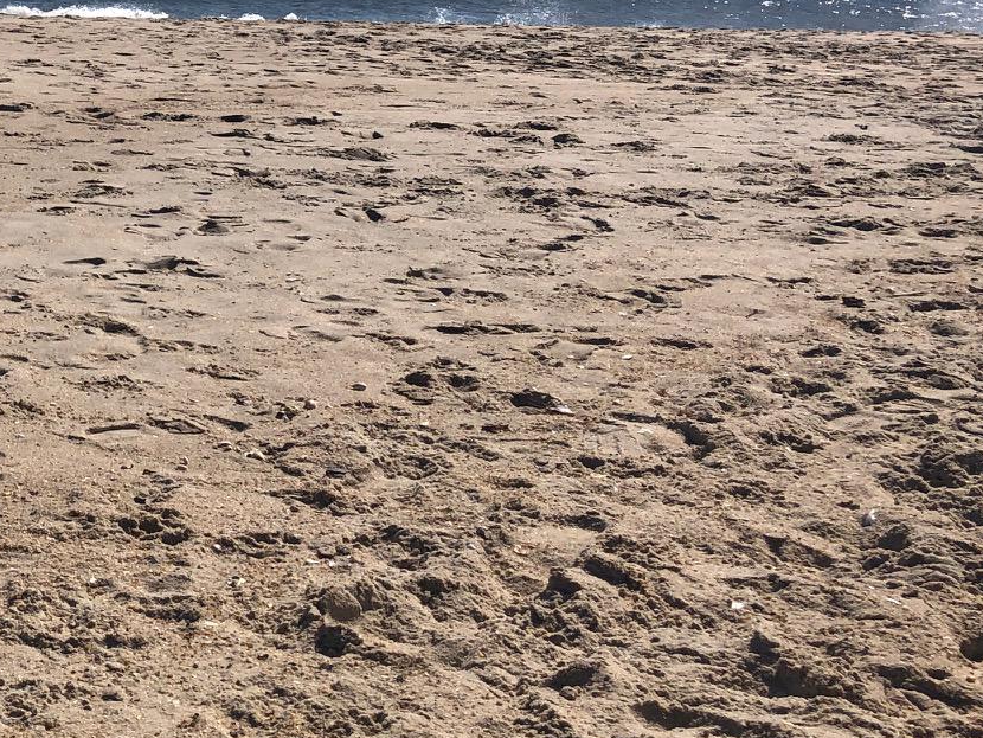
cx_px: -46
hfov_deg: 26.7
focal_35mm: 68
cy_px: 72
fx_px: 1932
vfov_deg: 21.2
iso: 25
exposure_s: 1/6024
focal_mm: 3.99
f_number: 1.8
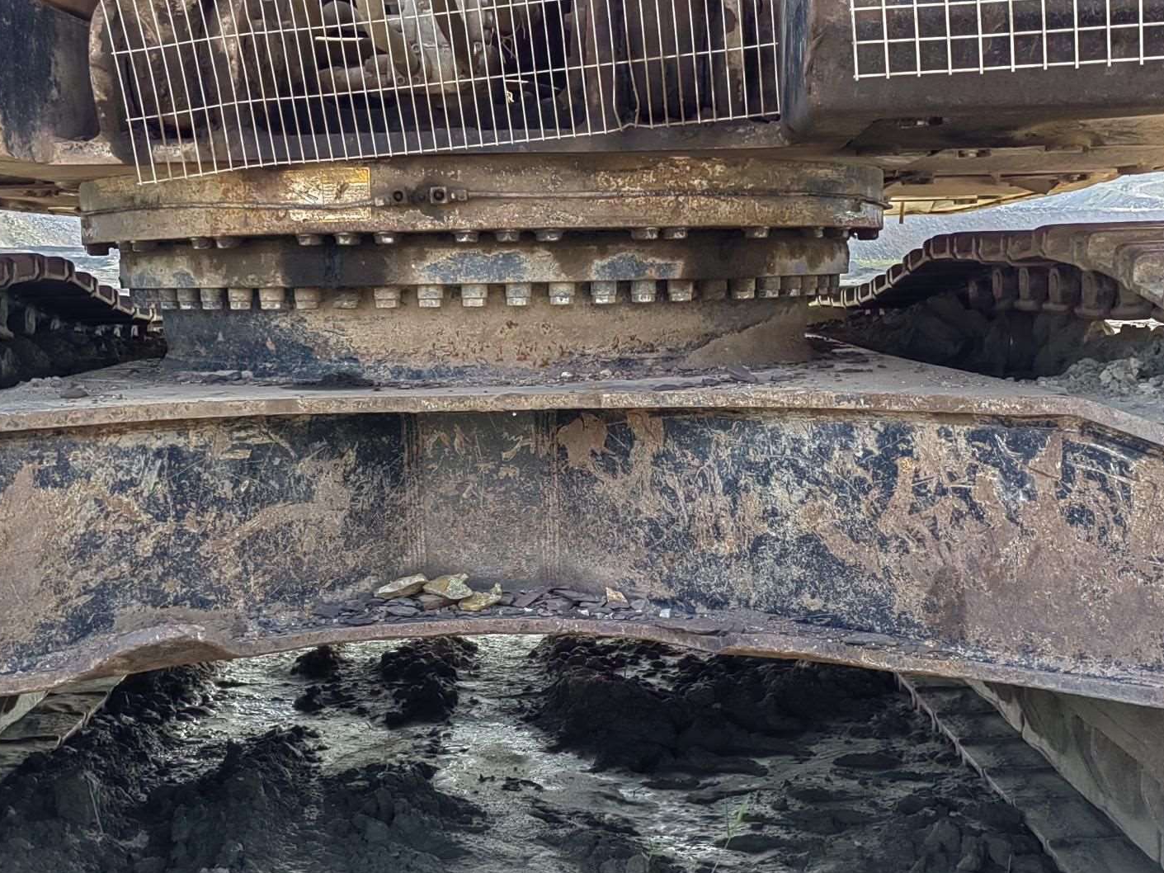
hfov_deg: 38.9
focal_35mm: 49
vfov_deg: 29.7
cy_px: 474
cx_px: 556
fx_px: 1648
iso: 50
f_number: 1.9
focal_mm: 5.52
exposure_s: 1/1000
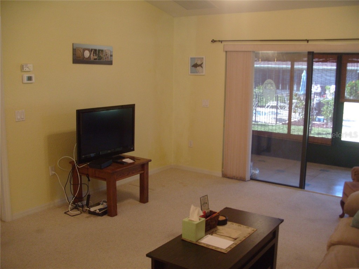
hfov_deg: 52.6
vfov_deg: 40.7
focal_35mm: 35
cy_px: 134
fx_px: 363
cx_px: 180
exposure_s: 1/45
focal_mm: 7.8
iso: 200
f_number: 2.8
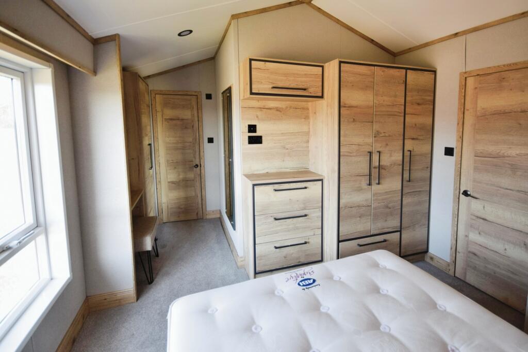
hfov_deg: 100.4
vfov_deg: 77.3
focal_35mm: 15
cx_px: 264
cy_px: 176
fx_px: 220
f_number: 4
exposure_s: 1/60
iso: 400
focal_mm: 10
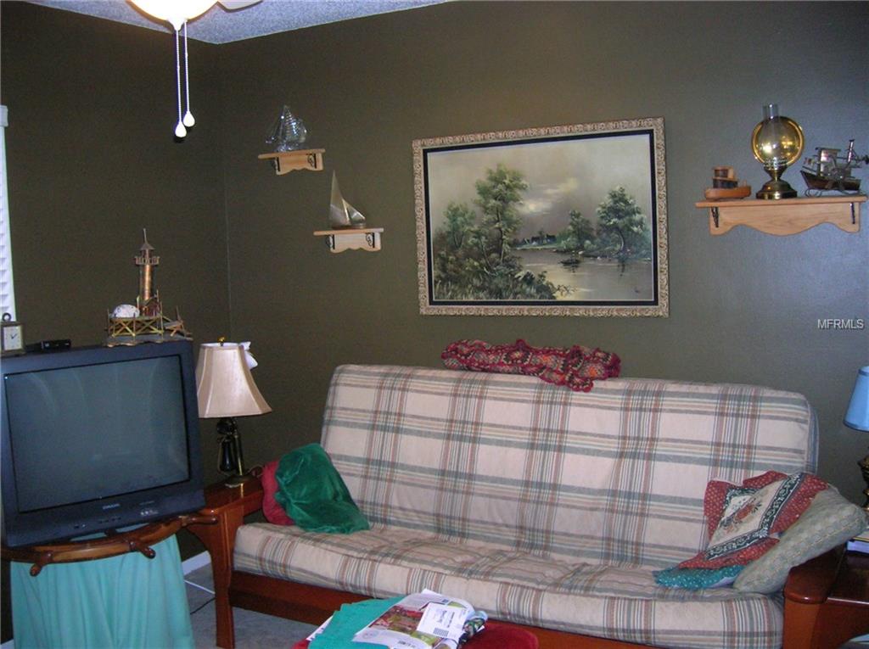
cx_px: 434
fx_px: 852
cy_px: 324
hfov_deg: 54.0
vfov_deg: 41.7
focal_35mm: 34
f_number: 2.9
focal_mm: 5.7
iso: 200
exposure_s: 1/60.1
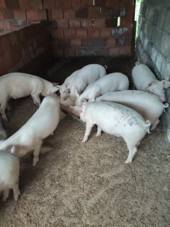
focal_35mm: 25
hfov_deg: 54.9
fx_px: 164
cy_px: 114
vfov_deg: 69.4
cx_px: 85
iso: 527
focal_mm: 4.15
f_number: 1.8
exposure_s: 1/20
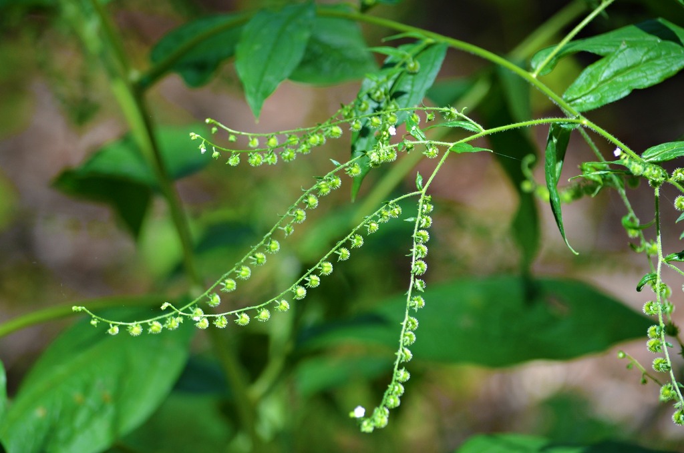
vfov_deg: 5.4
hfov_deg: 8.1
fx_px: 4837
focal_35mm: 255
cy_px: 226
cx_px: 342
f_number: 5.6
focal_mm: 170
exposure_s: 1/500
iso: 400
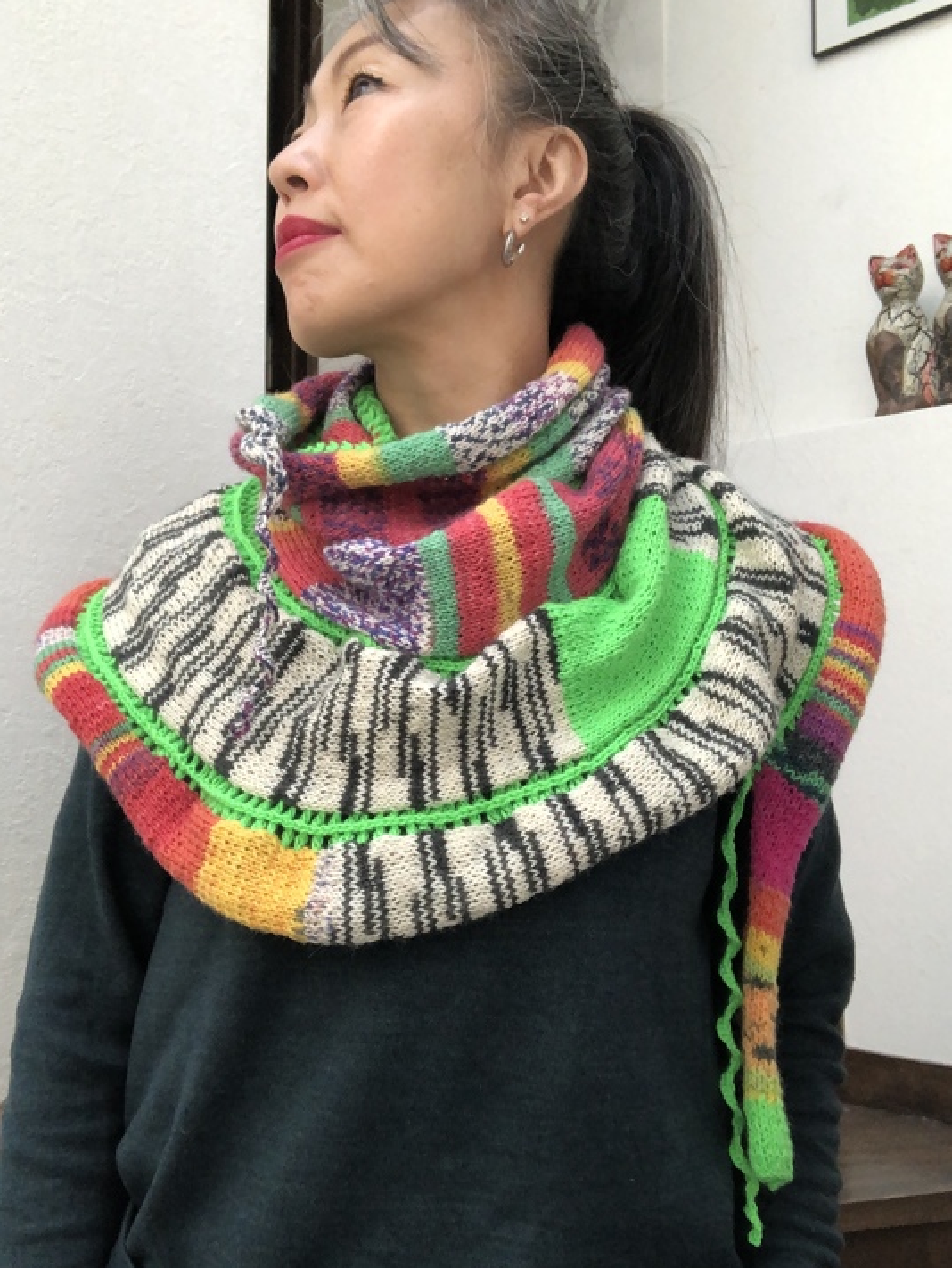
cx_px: 448
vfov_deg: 51.3
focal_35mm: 36
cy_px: 656
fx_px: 1319
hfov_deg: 39.7
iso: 80
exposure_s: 1/120
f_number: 2.2
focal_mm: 2.87
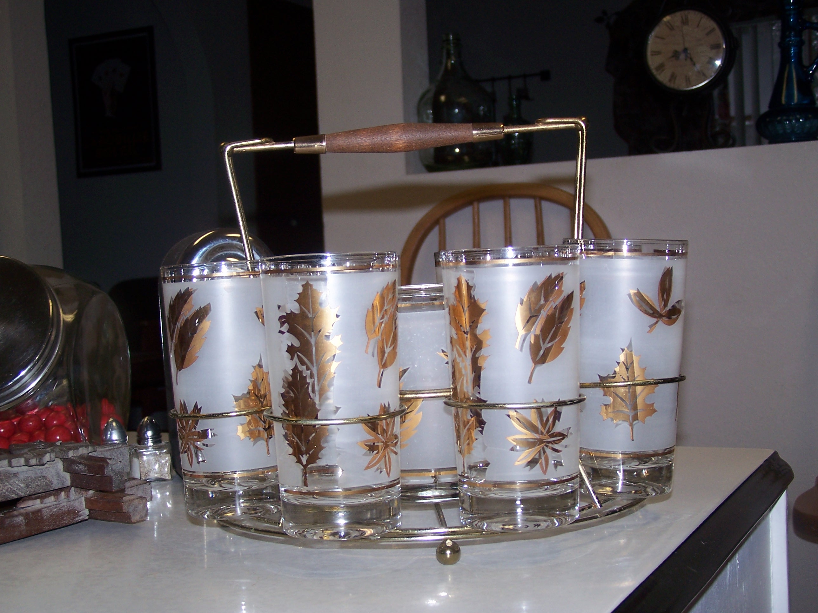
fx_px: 1205
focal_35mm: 51
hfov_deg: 37.5
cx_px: 409
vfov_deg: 28.6
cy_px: 306
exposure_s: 1/60
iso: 80
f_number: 3
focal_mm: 8.5
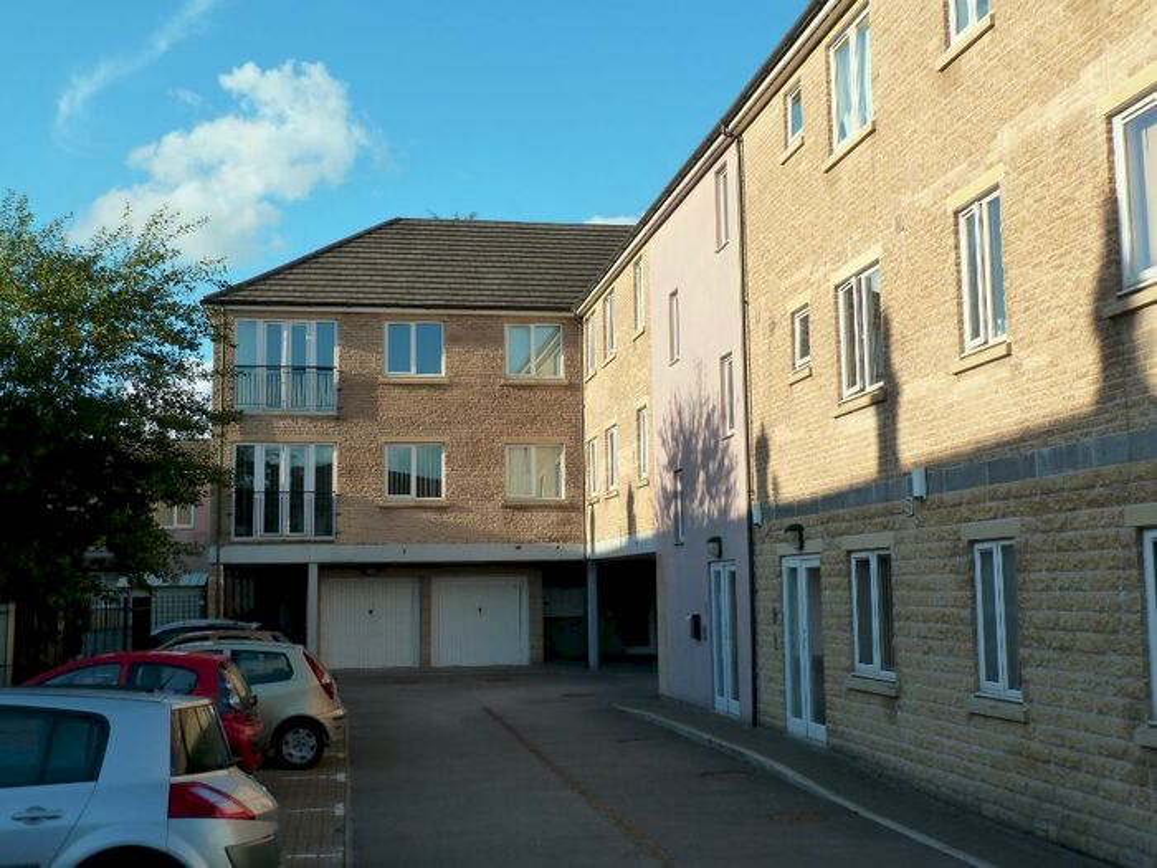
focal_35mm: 40
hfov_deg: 46.8
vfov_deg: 36.0
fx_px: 1337
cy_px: 434
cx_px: 578
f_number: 4
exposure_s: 1/320
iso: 125
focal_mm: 6.5
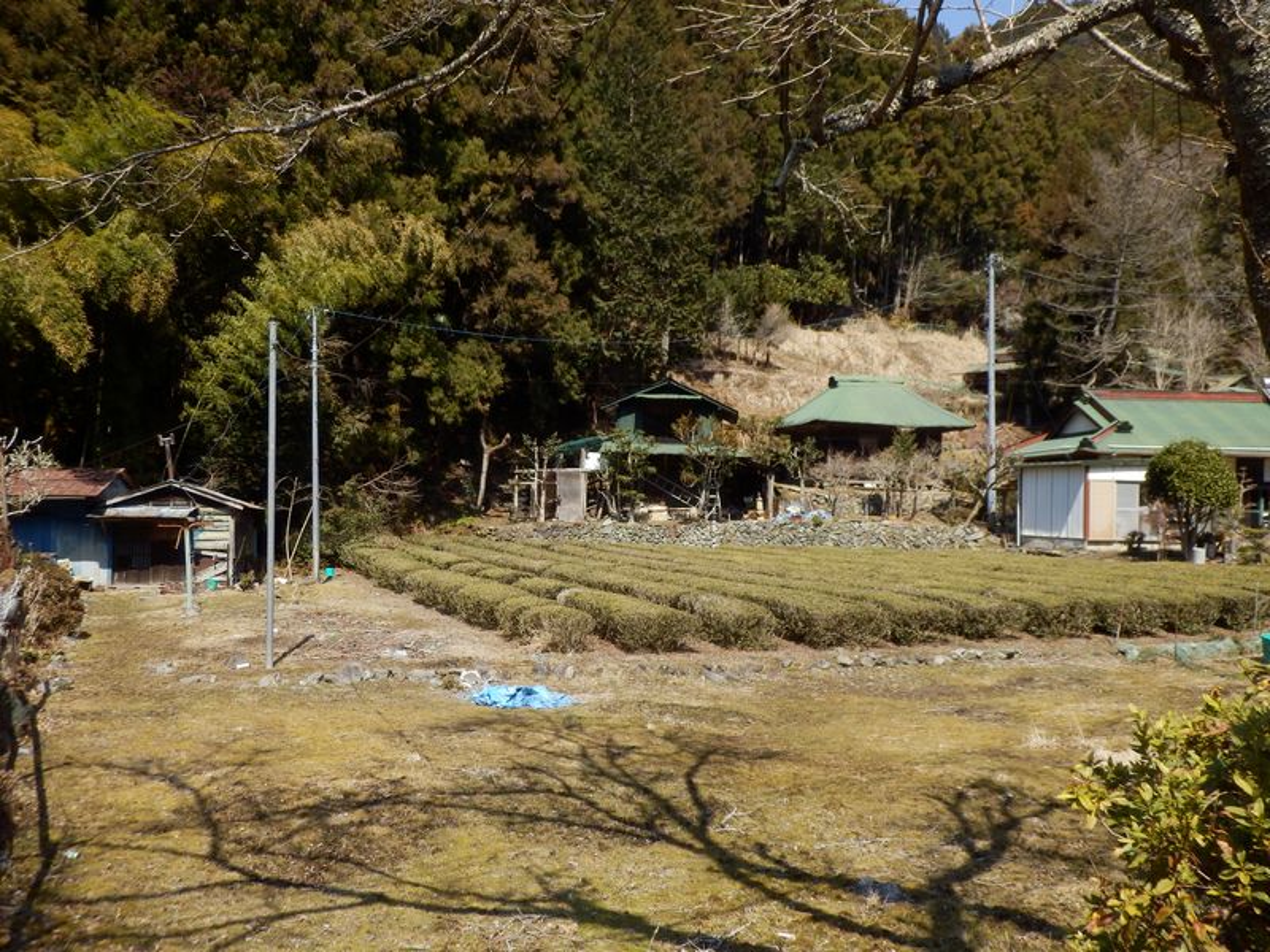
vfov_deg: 38.7
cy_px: 476
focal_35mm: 37
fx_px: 1357
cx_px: 635
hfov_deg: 50.1
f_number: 3.9
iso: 80
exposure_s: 1/500
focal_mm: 6.6
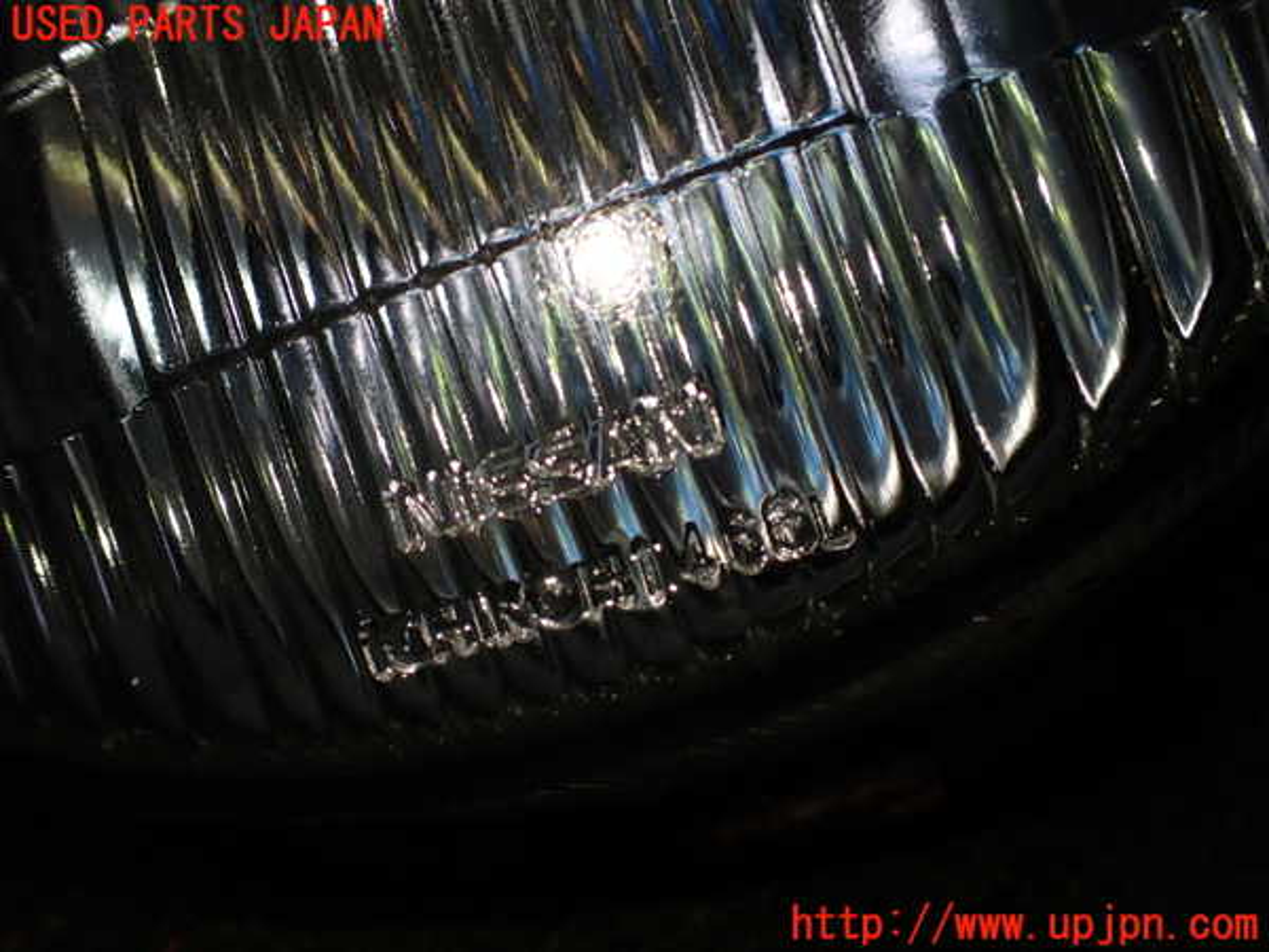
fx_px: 1100
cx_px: 634
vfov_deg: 46.8
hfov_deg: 60.0
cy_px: 476
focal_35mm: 30
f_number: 2.3
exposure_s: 1/160
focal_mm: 5.4
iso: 100
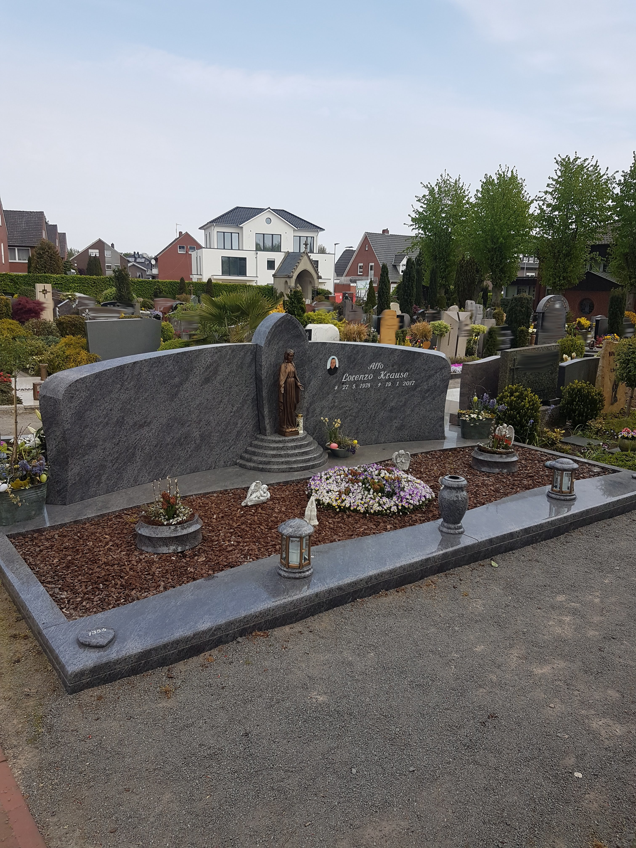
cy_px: 424
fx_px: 637
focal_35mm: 26
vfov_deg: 67.3
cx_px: 318
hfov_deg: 53.1
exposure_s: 1/1140
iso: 40
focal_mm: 4.2
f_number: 1.7
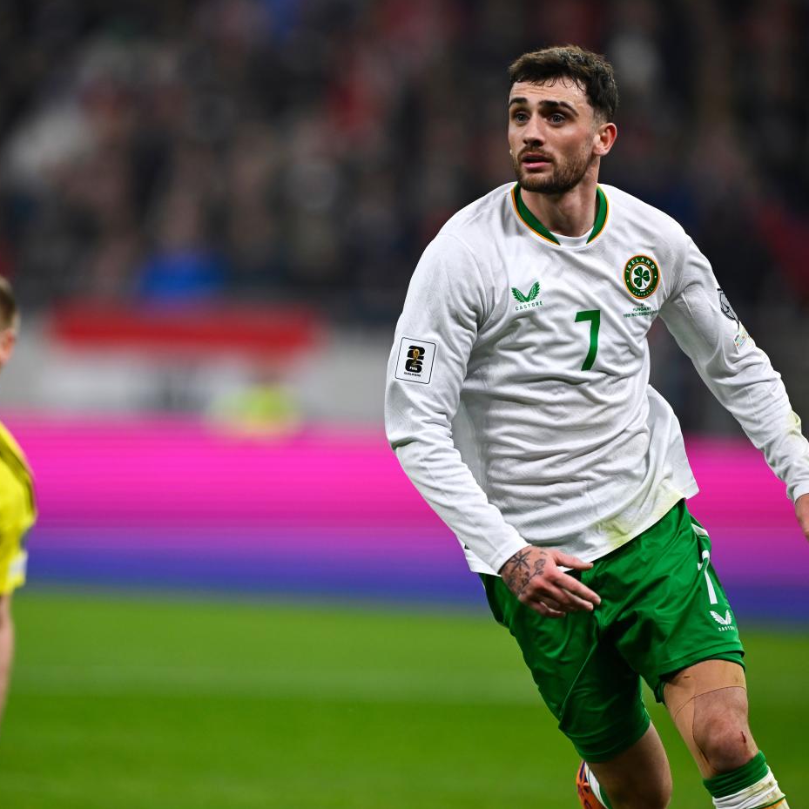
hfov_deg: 3.4
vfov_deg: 3.4
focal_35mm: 512
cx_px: 346
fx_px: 13538
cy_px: 404
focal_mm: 400
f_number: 3.2
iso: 560
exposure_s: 1/1600
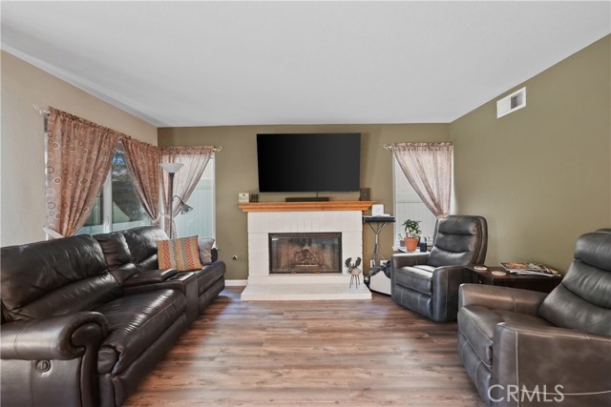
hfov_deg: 96.7
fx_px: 272
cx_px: 306
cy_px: 204
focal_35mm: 16
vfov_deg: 73.8
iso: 2000
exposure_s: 1/15
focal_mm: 16
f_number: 4
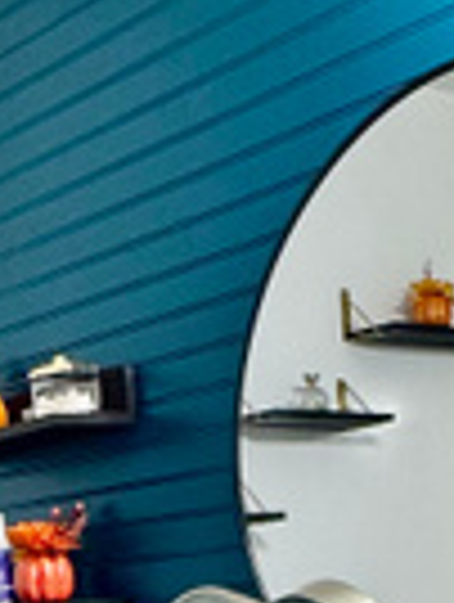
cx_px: 162
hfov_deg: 18.5
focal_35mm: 80
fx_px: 1395
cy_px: 990
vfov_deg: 19.8
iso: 160
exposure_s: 1/120
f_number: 2.2
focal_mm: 2.22
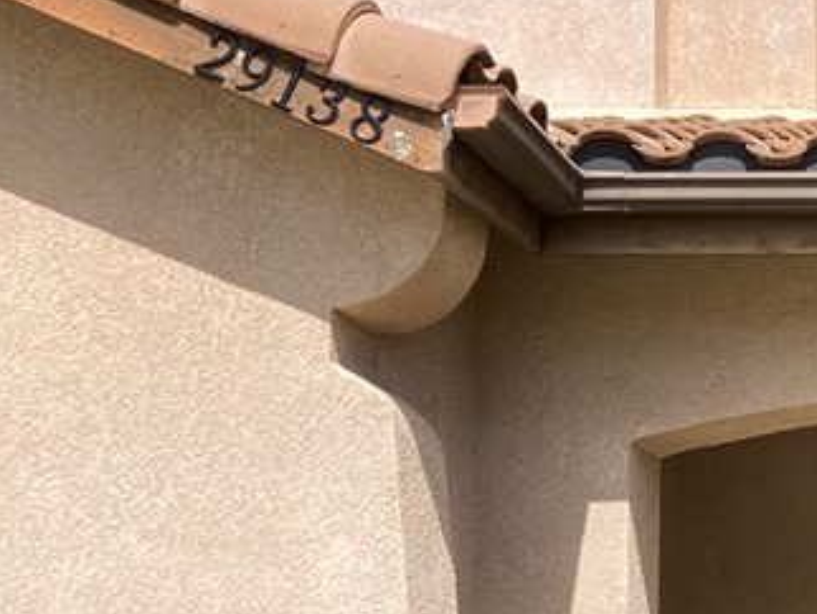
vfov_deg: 16.3
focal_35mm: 89
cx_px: 1071
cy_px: 617
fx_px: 2102
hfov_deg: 20.1
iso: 20
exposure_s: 1/727
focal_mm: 3.99
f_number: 1.8
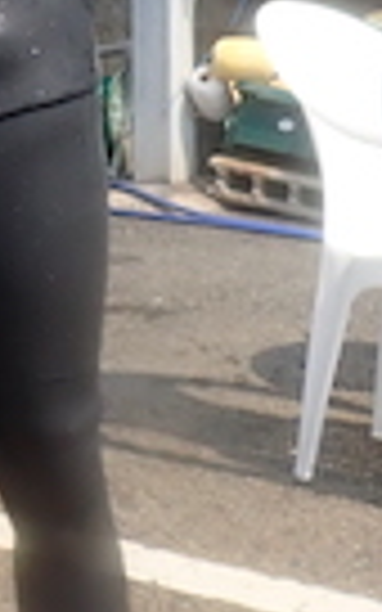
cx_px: -328
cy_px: -72
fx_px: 2499
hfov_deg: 8.4
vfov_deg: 13.6
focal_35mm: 150
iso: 100
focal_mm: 5.5
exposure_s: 1/640
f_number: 3.2
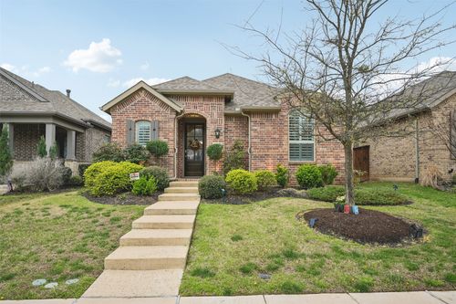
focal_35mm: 20
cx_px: 228
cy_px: 152
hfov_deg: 82.6
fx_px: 260
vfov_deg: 60.7
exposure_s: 1/100
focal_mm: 20.5
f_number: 9
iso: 250
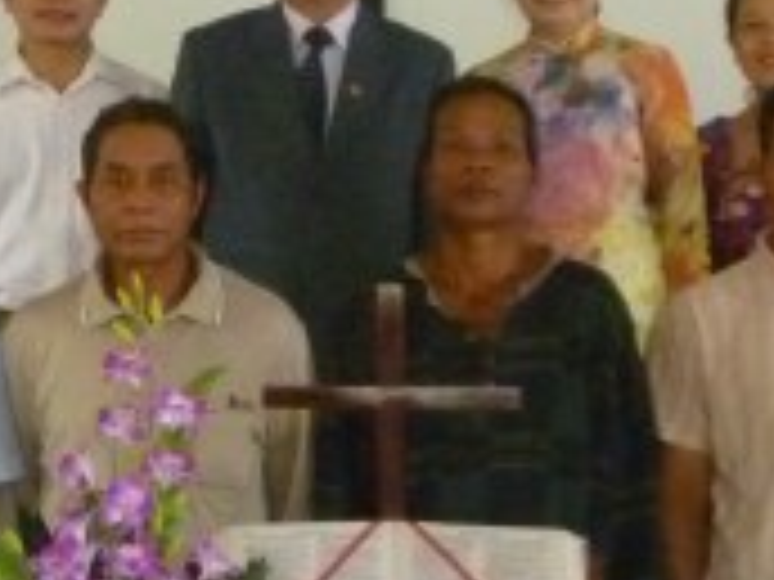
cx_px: 243
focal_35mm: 108
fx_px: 2415
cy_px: 162
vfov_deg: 13.7
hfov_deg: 18.1
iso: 800
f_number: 3.3
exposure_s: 1/40
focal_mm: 5.2
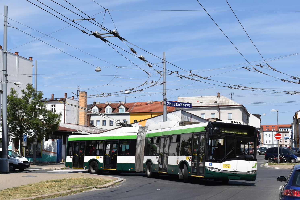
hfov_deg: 42.3
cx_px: 150
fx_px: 388
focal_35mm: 46
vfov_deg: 29.0
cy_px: 100
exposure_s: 1/400
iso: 200
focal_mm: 31
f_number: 10
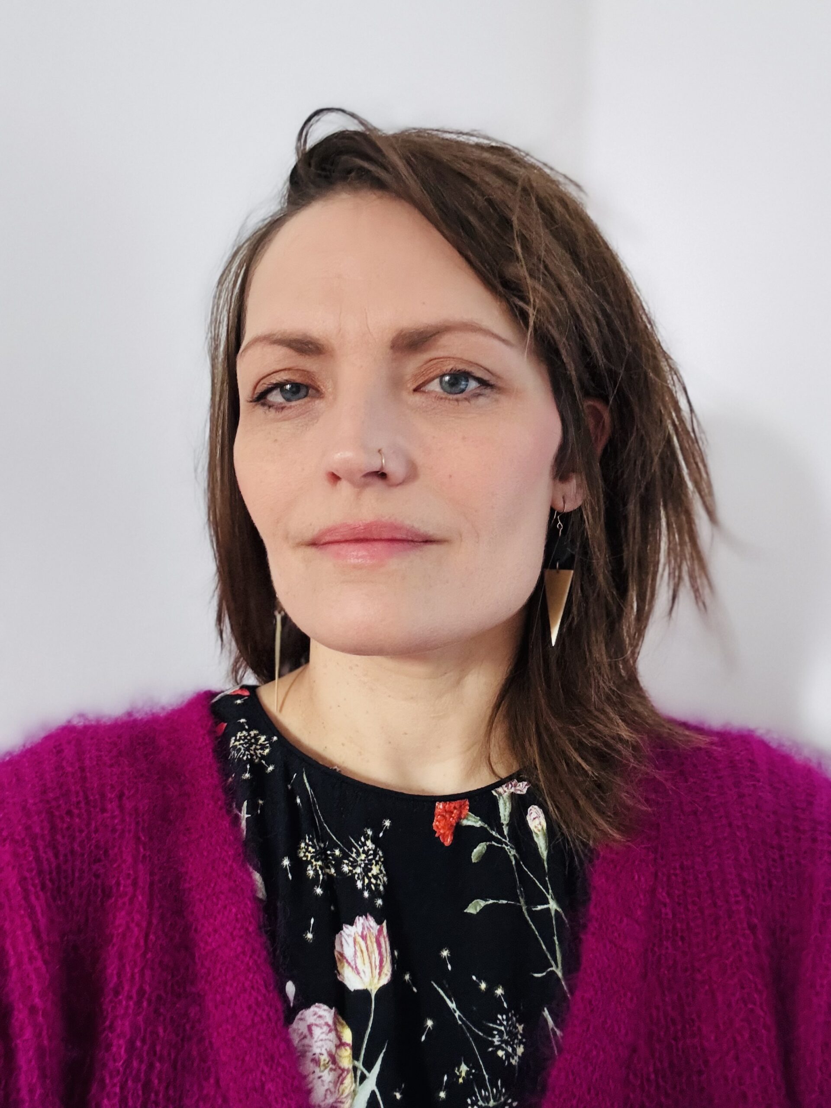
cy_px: 554
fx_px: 960
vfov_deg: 60.0
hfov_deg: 46.8
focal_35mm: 30
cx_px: 416
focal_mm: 2.69
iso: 400
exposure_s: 1/32
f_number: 1.9
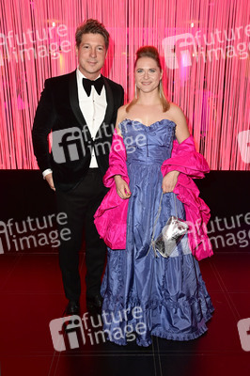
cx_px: 125
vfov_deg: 60.3
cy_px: 188
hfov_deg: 42.3
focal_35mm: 31
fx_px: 323
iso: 2000
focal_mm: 31
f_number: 5
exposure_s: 1/80
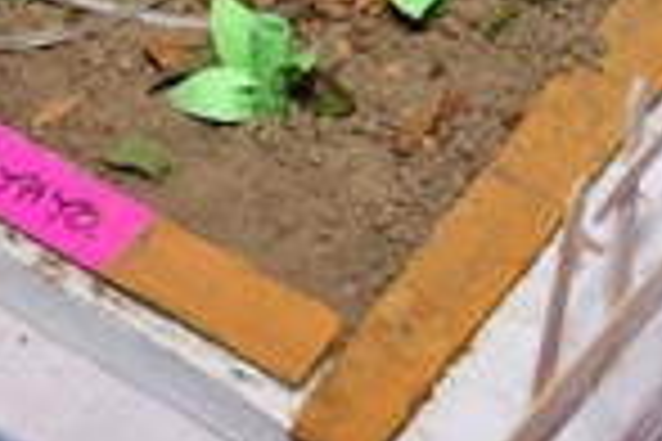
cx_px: -9
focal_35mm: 141
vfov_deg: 9.2
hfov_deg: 14.3
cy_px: -378
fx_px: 2593
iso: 500
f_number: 6.3
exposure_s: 1/125
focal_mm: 24
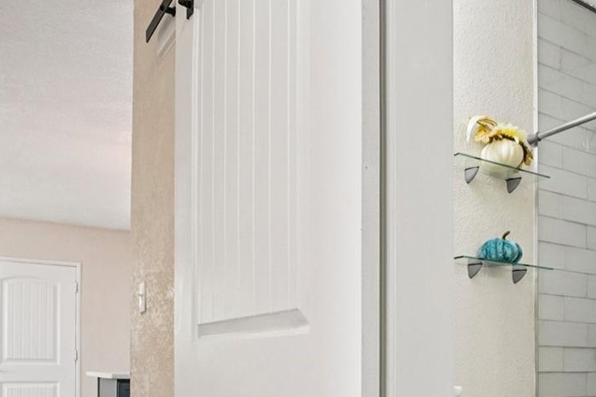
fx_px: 563
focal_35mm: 34
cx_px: 321
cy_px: 371
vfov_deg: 36.0
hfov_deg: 55.8
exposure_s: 1/30
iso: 500
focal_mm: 10
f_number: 8
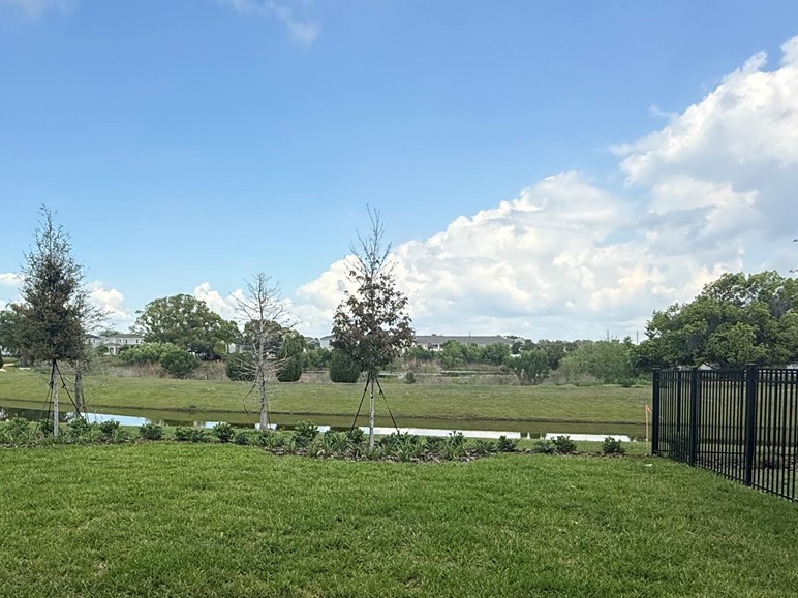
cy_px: 373
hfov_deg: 60.7
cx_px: 290
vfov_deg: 47.8
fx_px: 669
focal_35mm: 29
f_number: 2.2
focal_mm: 2.22
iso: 50
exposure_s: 1/1745
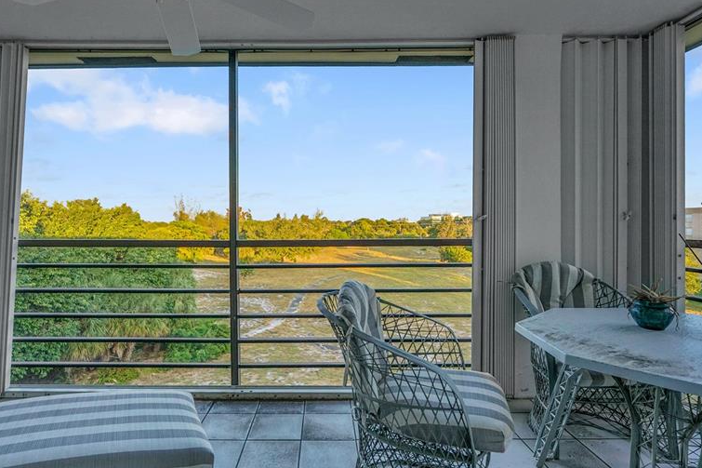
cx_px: 322
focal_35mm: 20
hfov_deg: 84.3
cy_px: 220
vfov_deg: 62.3
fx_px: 386
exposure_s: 1/100
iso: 640
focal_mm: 14.6
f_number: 7.1
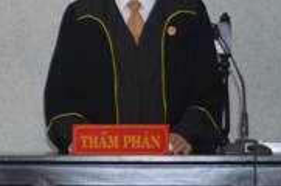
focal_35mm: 172
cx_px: -298
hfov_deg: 10.8
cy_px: 74
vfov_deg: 7.9
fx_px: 1341
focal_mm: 27
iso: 900
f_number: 4
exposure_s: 1/60
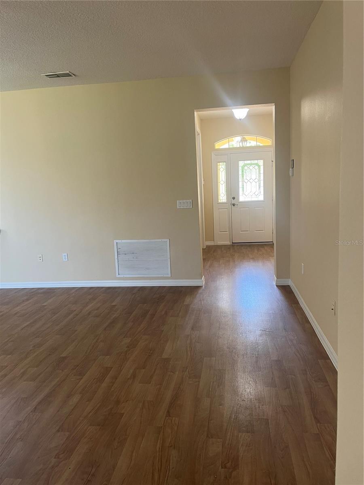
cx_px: 182
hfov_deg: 53.1
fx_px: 365
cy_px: 242
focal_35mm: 26
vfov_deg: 67.3
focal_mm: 5.1
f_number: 1.6
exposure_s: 1/60
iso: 125
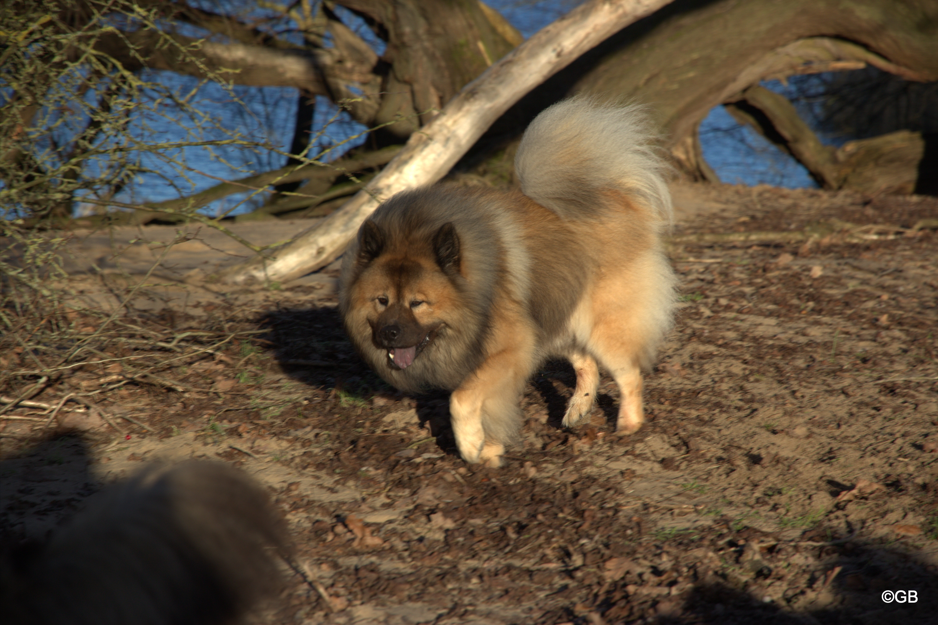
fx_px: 3464
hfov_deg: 15.4
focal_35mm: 133
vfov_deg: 10.3
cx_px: 469
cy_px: 312
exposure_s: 1/320
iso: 100
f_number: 5.6
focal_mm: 85
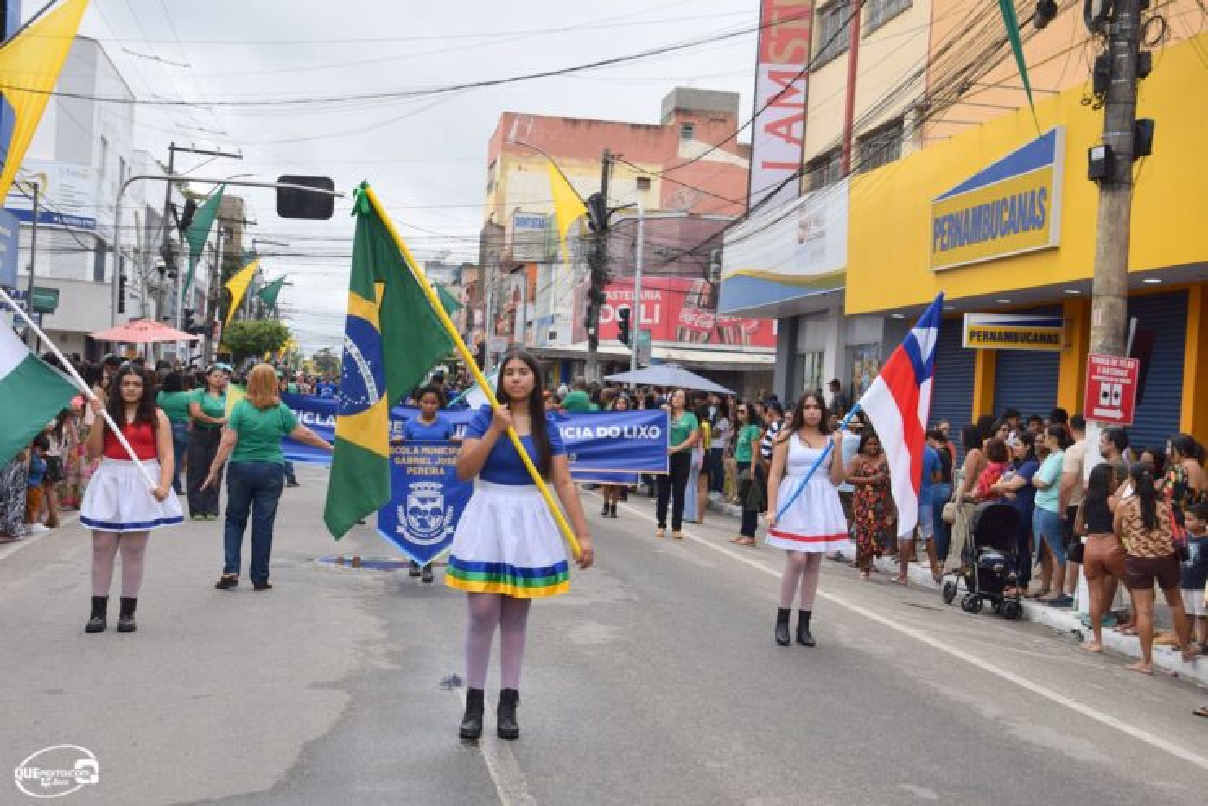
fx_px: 1913
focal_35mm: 57
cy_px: 403
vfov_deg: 23.8
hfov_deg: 35.0
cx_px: 604
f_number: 9
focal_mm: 38
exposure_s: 1/320
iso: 200
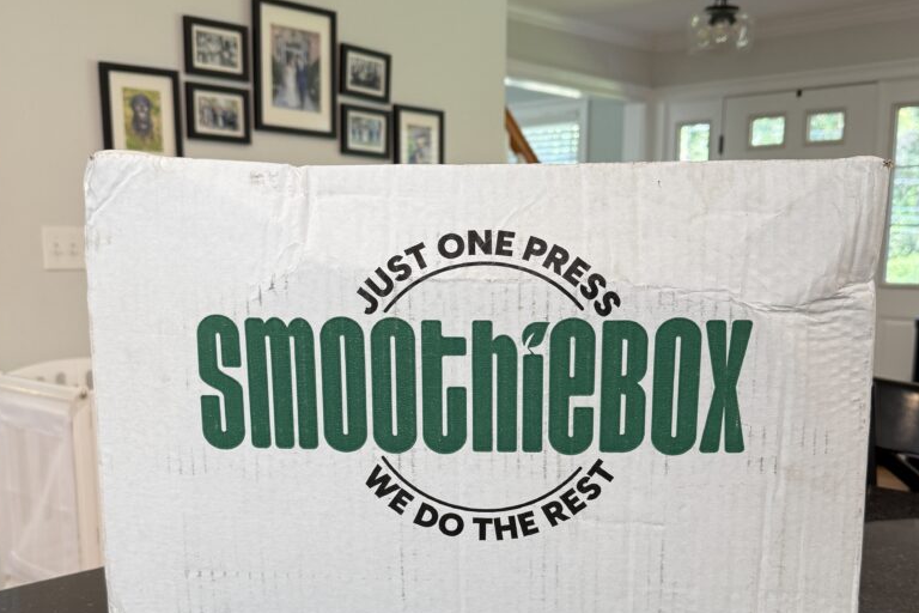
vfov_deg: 33.6
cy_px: 445
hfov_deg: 49.5
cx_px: 482
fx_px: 996
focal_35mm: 39
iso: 160
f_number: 1.78
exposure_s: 1/120
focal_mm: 6.76
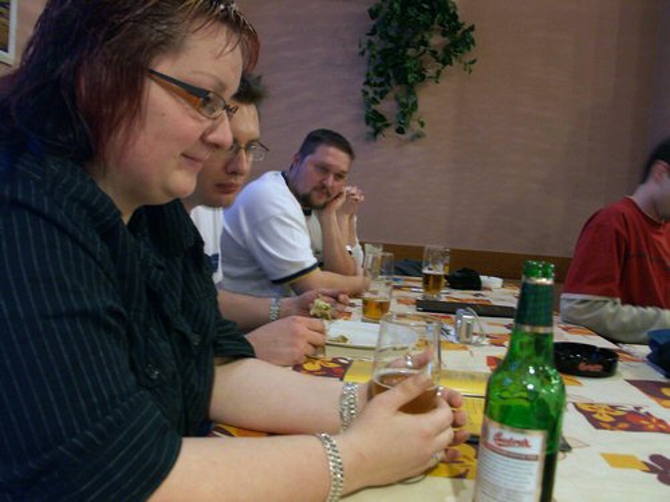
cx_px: 335
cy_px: 251
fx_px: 542
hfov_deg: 63.4
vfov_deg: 49.7
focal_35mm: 28
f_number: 2.8
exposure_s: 1/2.5
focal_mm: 7.2
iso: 200
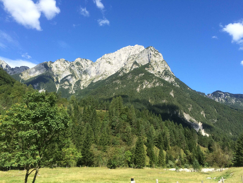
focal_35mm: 29
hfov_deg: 61.7
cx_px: 122
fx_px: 204
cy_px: 92
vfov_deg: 48.2
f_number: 2.2
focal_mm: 4.15
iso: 32
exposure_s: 1/1208
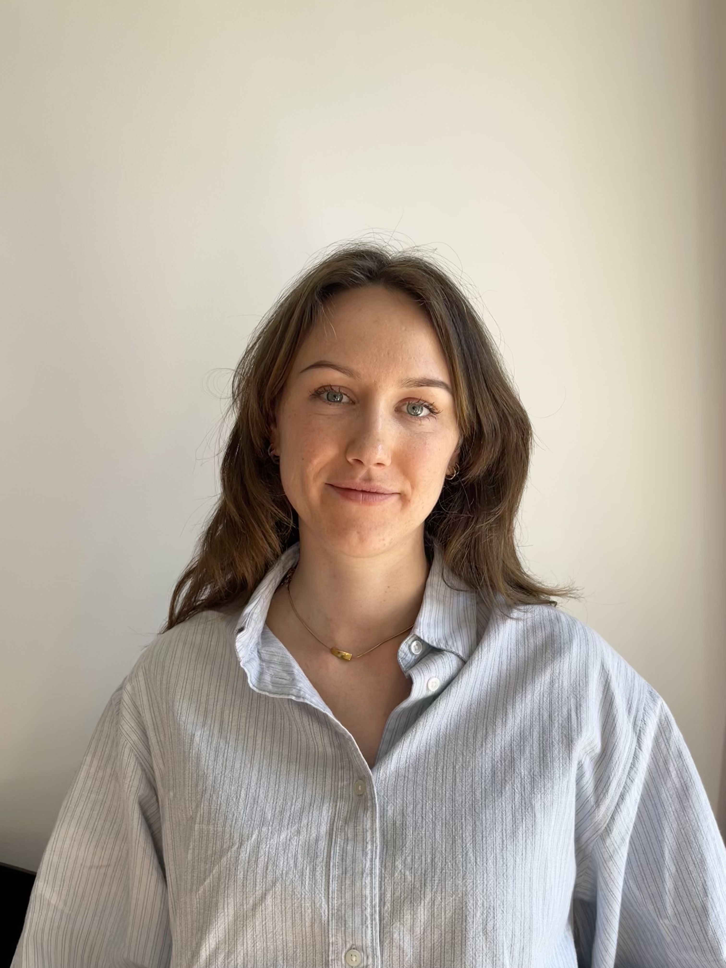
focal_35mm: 26
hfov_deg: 53.1
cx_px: 363
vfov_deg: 67.3
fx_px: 727
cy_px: 484
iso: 40
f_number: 1.6
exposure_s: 1/170
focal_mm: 5.1
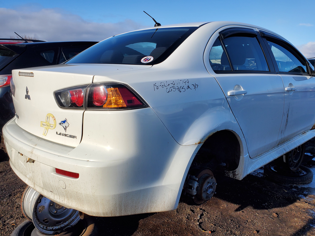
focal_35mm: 29
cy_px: 124
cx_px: 169
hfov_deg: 61.6
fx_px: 264
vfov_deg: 48.2
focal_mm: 4.3
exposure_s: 1/1614
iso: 50
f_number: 2.4
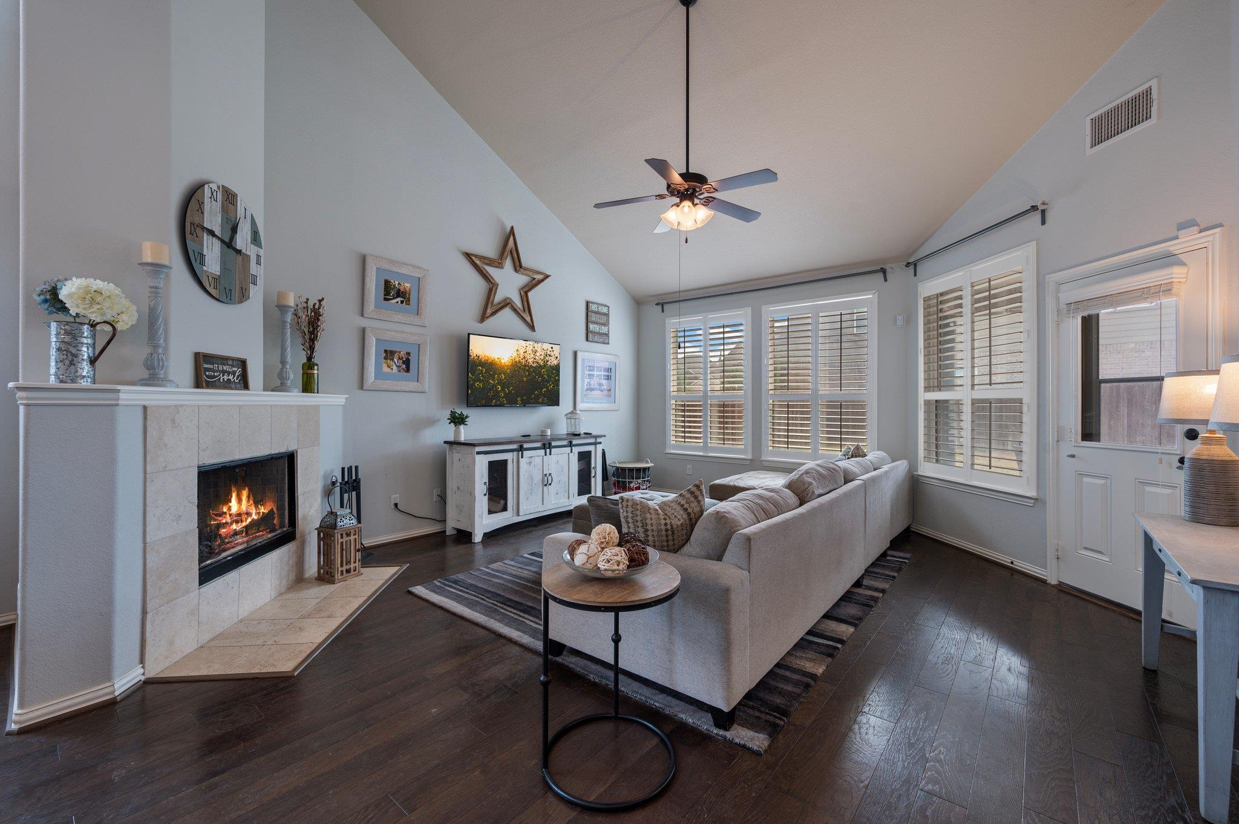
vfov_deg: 79.1
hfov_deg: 102.3
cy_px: 412
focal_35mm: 14
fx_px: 499
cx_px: 620
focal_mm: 14.5
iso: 100
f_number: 8
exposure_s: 1/4
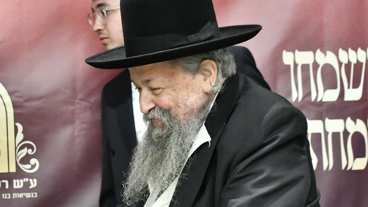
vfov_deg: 13.3
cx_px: 70
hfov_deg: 23.1
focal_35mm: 91
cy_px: 128
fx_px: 888
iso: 3200
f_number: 5
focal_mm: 36
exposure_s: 1/125
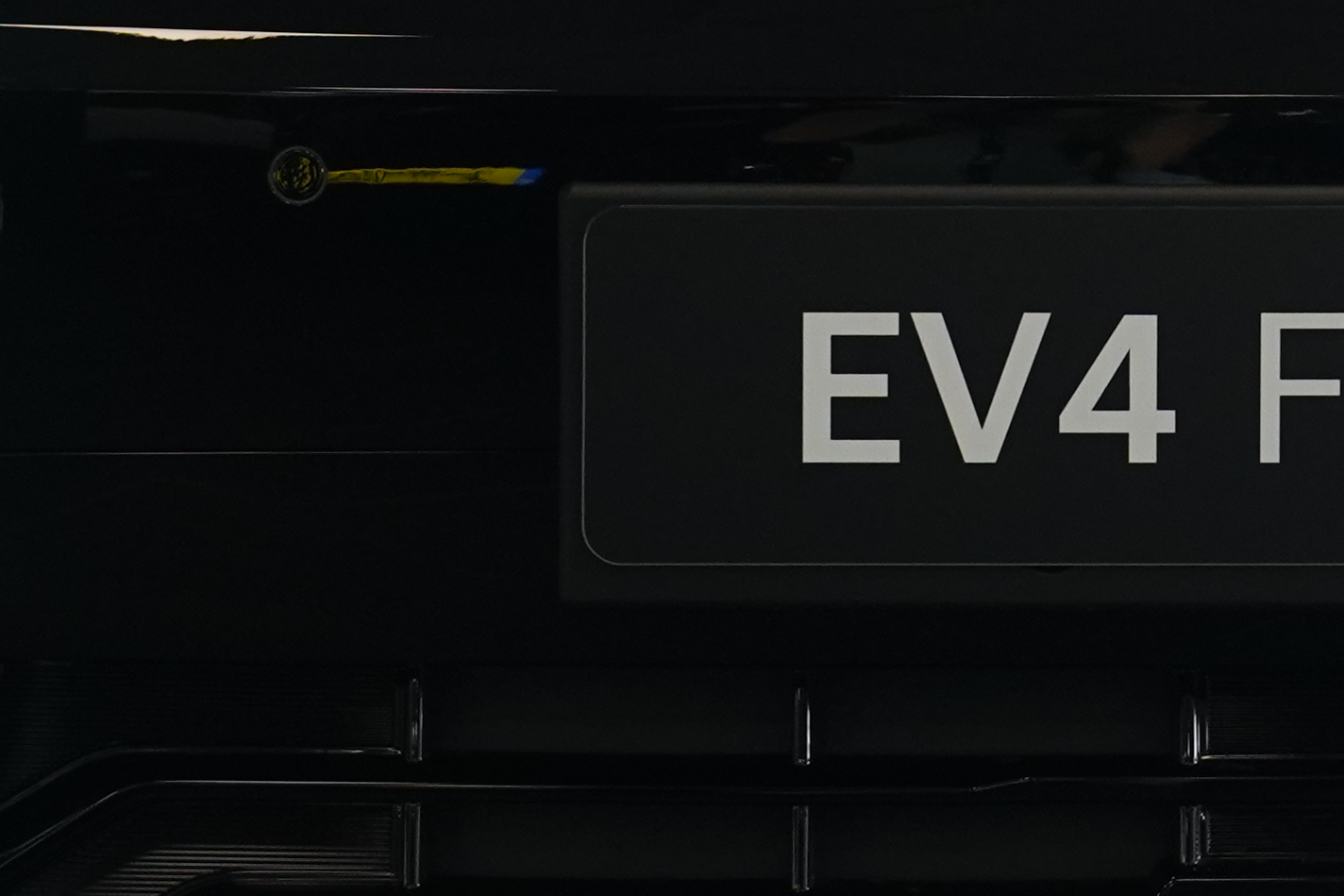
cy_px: -170
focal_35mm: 177
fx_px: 6607
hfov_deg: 11.6
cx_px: 1174
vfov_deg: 7.7
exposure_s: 1/60
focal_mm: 42
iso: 1600
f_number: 4.5
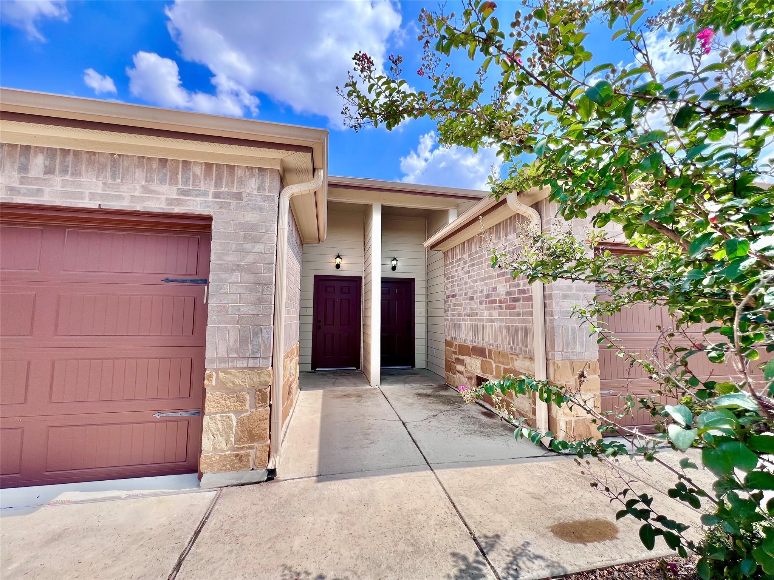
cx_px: 387
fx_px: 291
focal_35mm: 13
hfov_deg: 106.2
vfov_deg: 89.9
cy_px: 290
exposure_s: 1/561
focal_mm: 1.57
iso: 32
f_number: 1.8
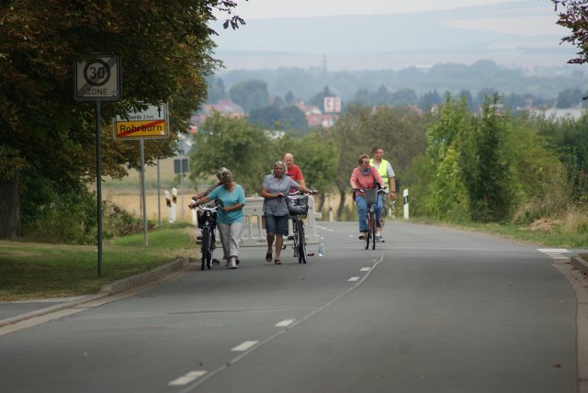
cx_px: 294
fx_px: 7356
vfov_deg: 3.1
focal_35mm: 450
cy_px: 196
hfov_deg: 4.6
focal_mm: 300
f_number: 5.6
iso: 200
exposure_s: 1/500
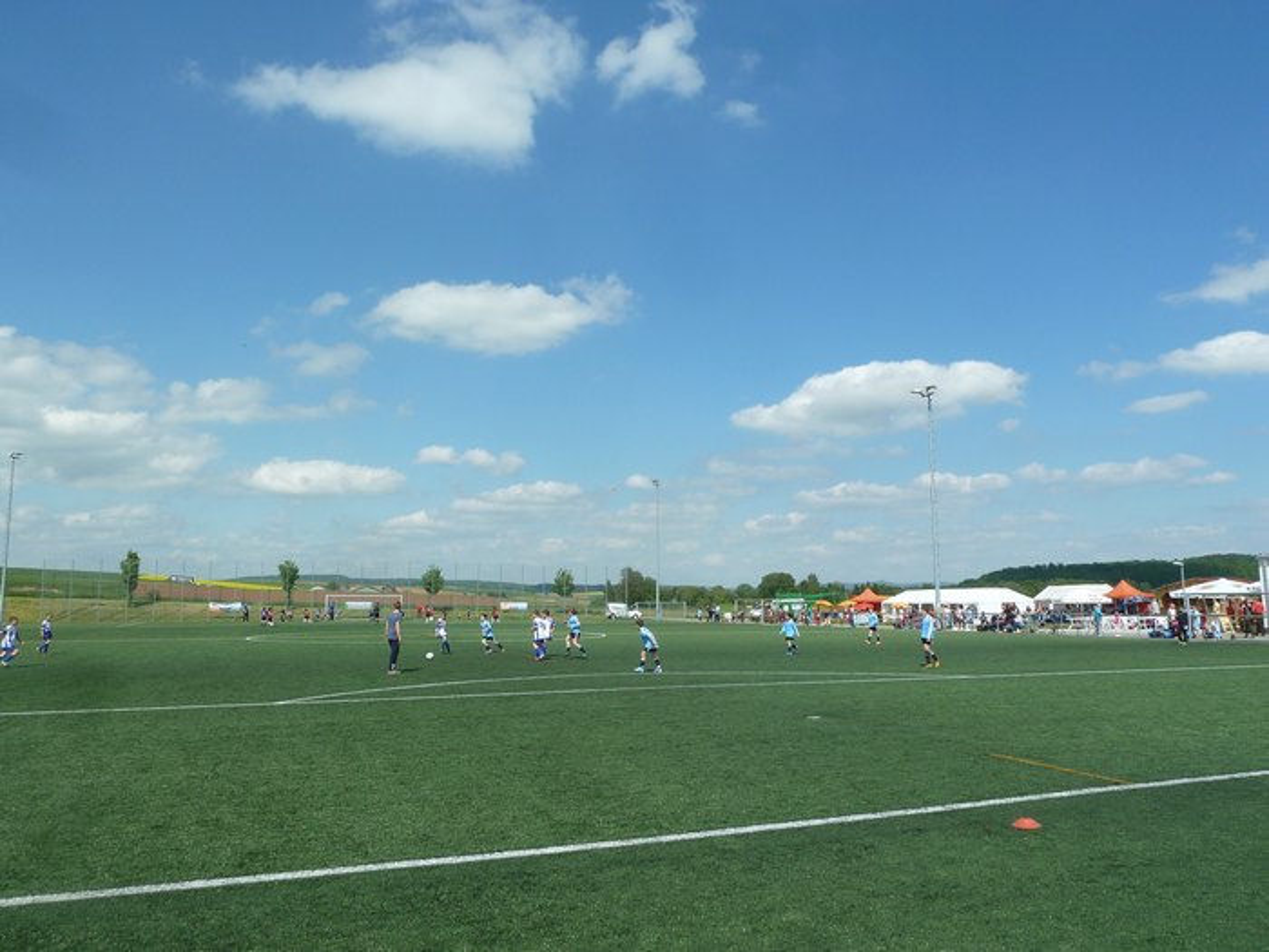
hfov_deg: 69.4
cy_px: 476
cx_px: 634
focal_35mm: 25
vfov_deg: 54.9
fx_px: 916
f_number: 5
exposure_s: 1/400
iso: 80
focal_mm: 4.1
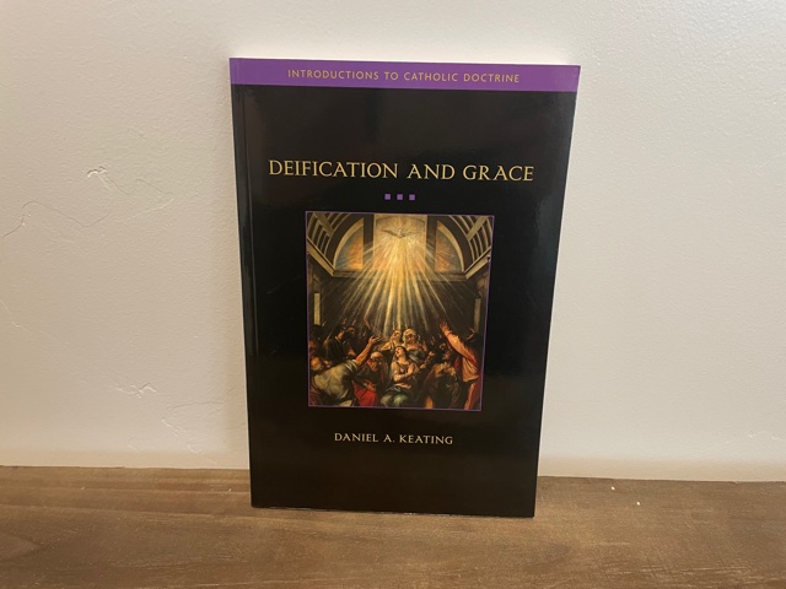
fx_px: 590
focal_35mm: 26
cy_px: 294
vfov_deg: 53.1
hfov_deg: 67.3
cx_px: 393
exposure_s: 1/60
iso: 250
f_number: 1.6
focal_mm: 4.2
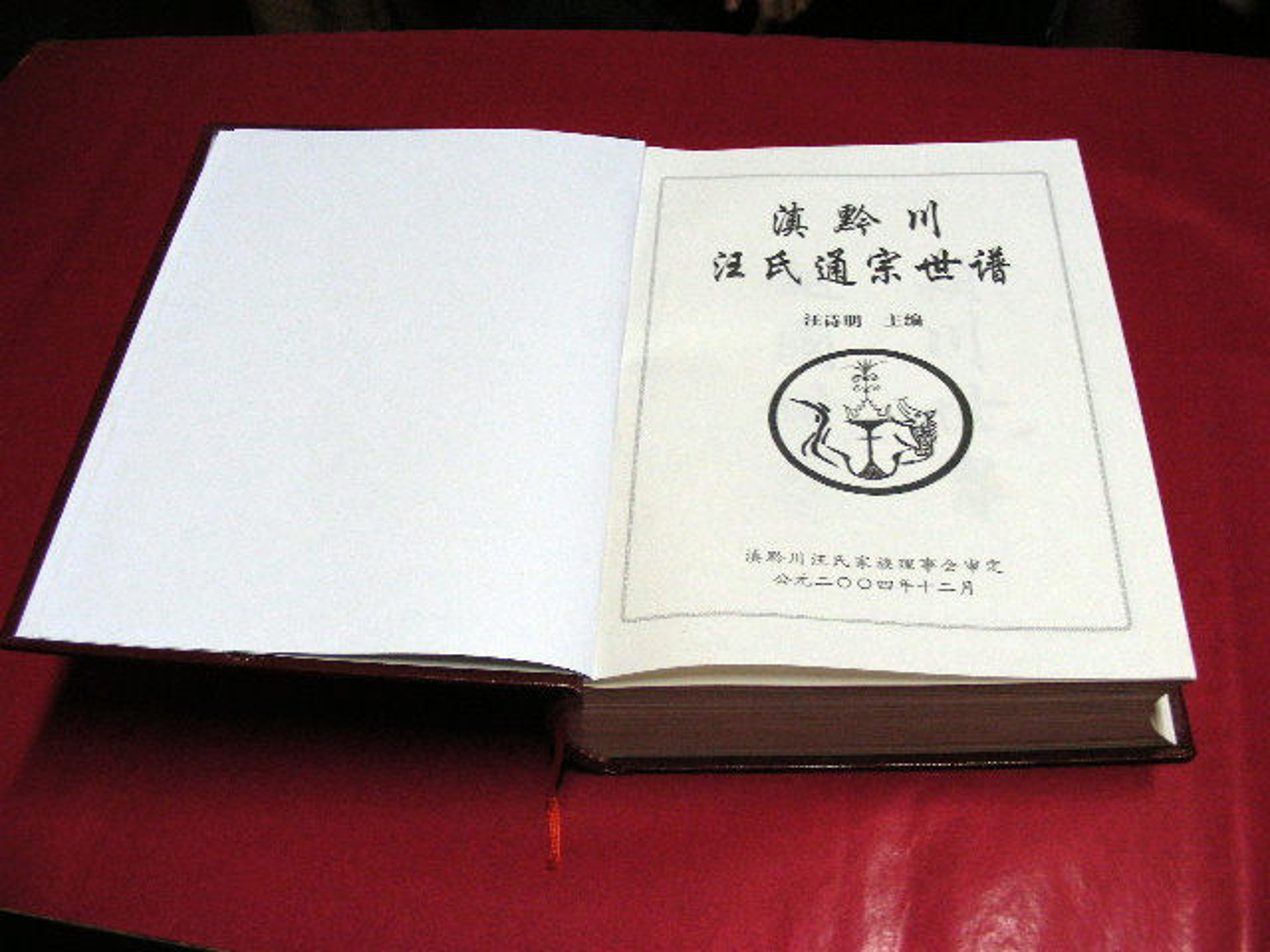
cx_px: 635
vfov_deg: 37.7
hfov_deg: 49.0
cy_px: 476
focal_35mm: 38
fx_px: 1394
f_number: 3.5
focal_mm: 6.3
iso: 200
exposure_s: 1/12.6
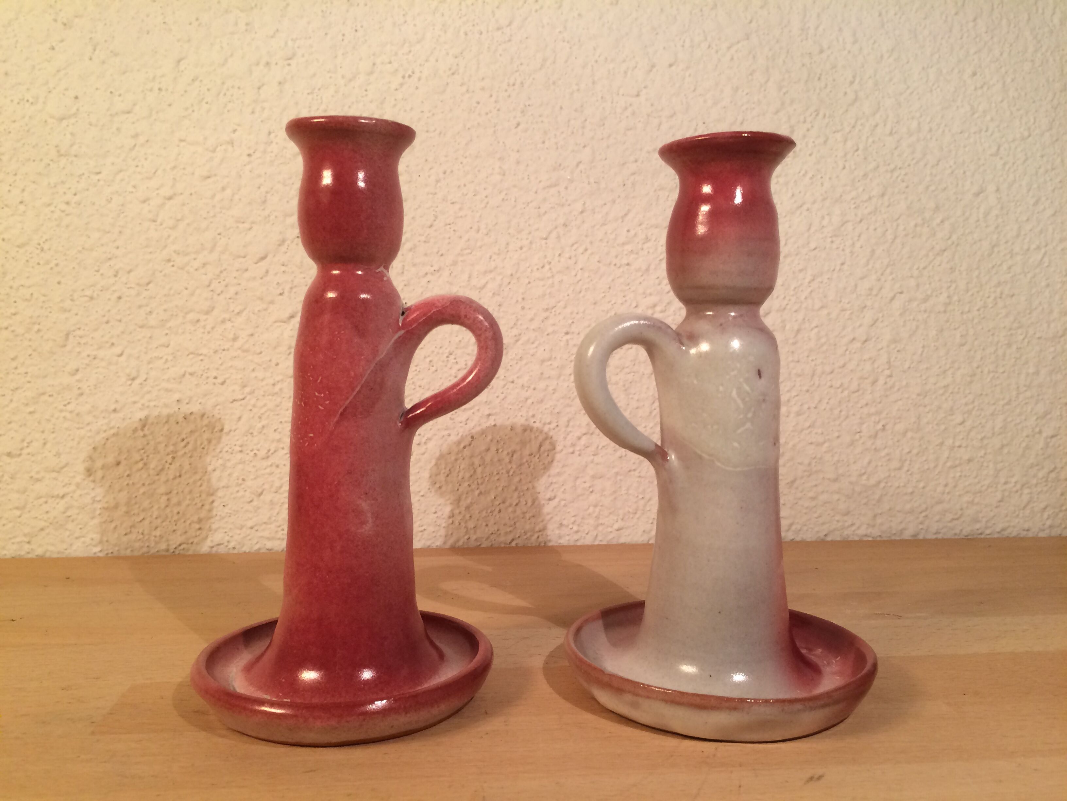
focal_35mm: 29
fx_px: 894
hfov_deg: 61.7
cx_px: 534
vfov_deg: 48.2
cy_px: 400
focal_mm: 4.15
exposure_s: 1/33
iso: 50
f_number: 2.2
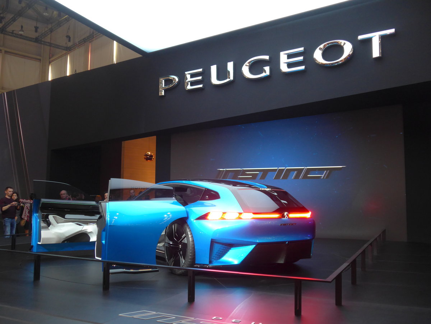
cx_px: 216
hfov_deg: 54.0
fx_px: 423
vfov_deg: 41.8
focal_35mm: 34
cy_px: 162
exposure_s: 1/60
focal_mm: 7
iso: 250
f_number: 2.3
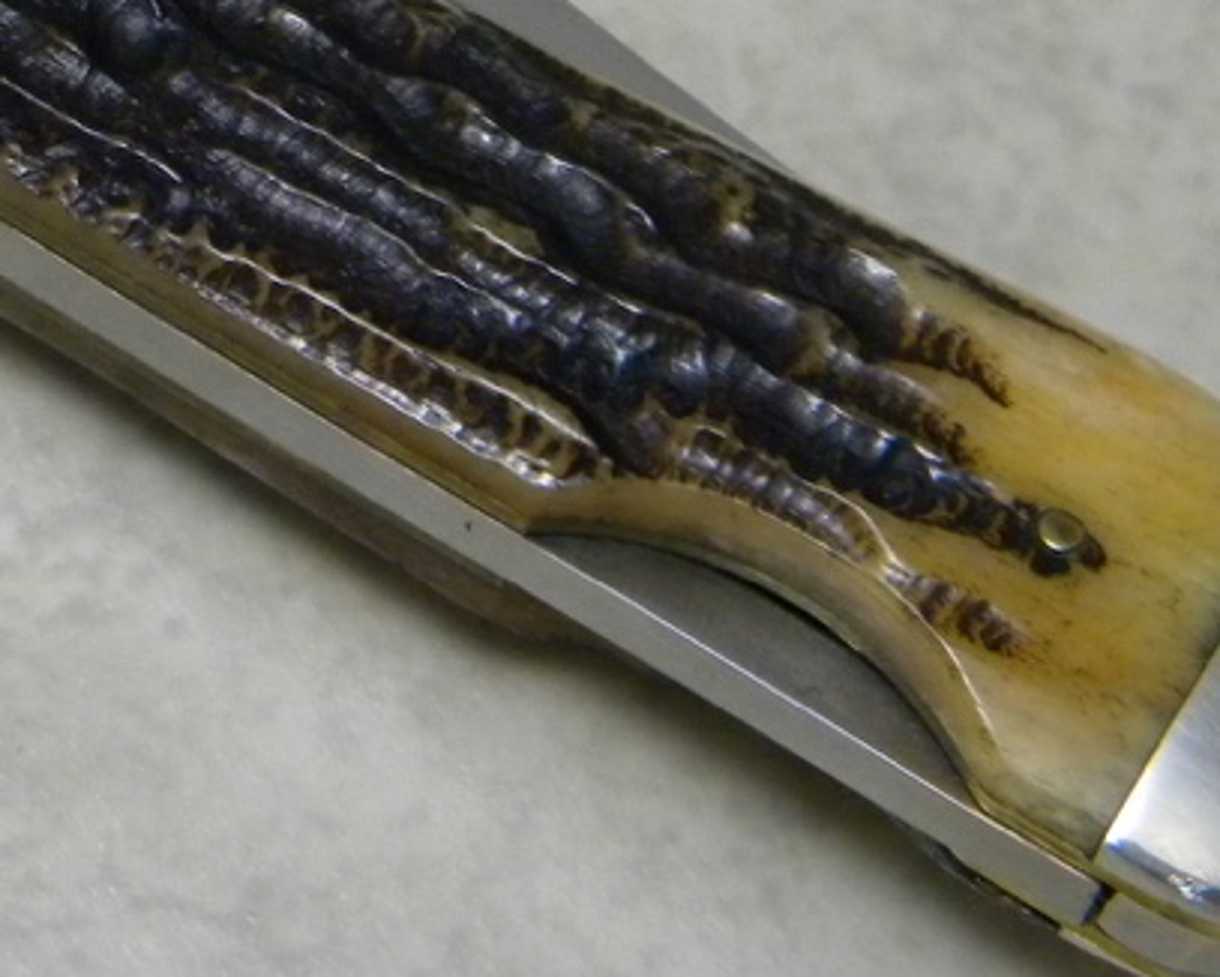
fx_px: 7189
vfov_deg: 7.7
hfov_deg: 9.6
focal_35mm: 199
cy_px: 21
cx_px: 84
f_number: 4.5
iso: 400
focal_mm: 15.1
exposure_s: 1/22.7
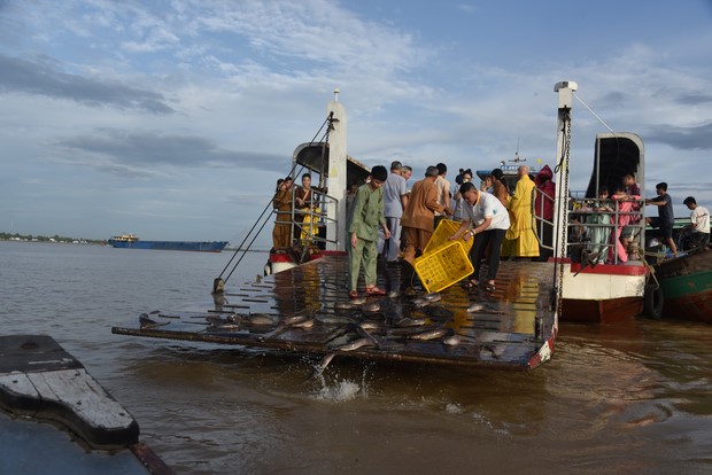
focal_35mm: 30
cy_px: 238
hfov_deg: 61.9
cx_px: 356
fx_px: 594
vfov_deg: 43.6
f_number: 8
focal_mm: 30
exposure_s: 1/250
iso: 220
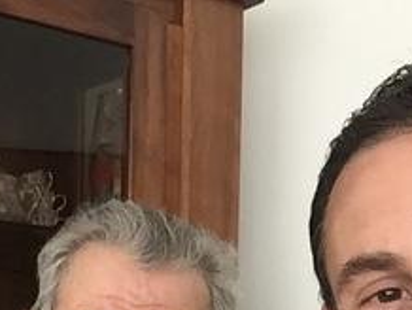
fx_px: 1084
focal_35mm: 91
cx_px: 104
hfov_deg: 21.3
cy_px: 452
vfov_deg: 15.2
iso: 50
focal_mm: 2.65
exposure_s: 1/33
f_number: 2.2
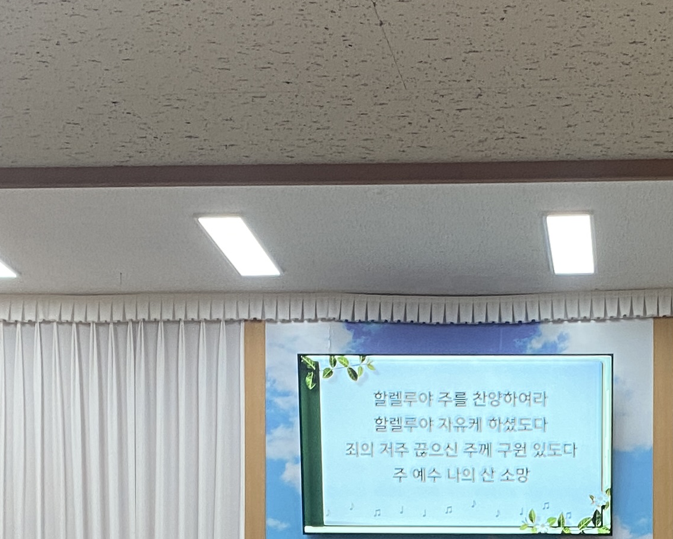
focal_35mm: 91
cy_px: 679
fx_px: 1813
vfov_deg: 16.1
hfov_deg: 20.7
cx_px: 553
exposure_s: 1/60
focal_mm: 4.25
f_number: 1.8
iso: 100
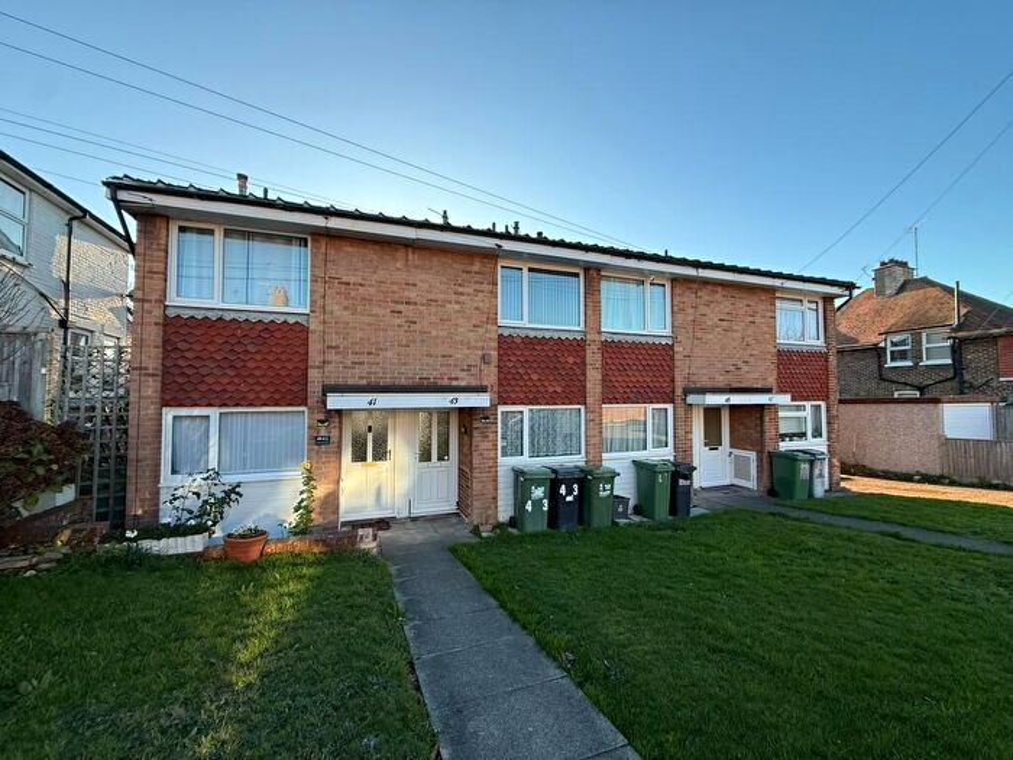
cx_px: 506
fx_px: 410
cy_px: 380
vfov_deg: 85.7
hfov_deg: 102.1
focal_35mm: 14
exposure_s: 1/408
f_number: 2.2
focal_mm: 2.22
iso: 64
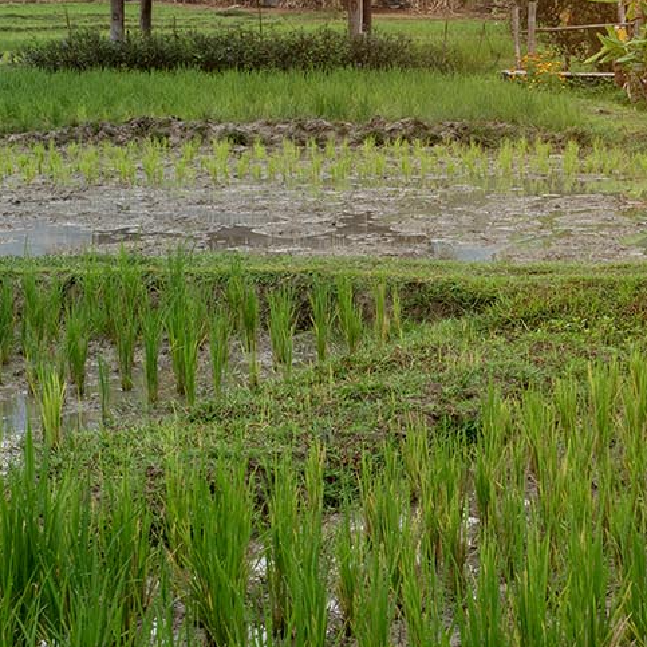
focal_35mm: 122
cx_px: 576
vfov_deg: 14.3
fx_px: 2580
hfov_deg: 14.2
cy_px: 333
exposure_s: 1/60
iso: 200
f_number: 5.6
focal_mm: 25
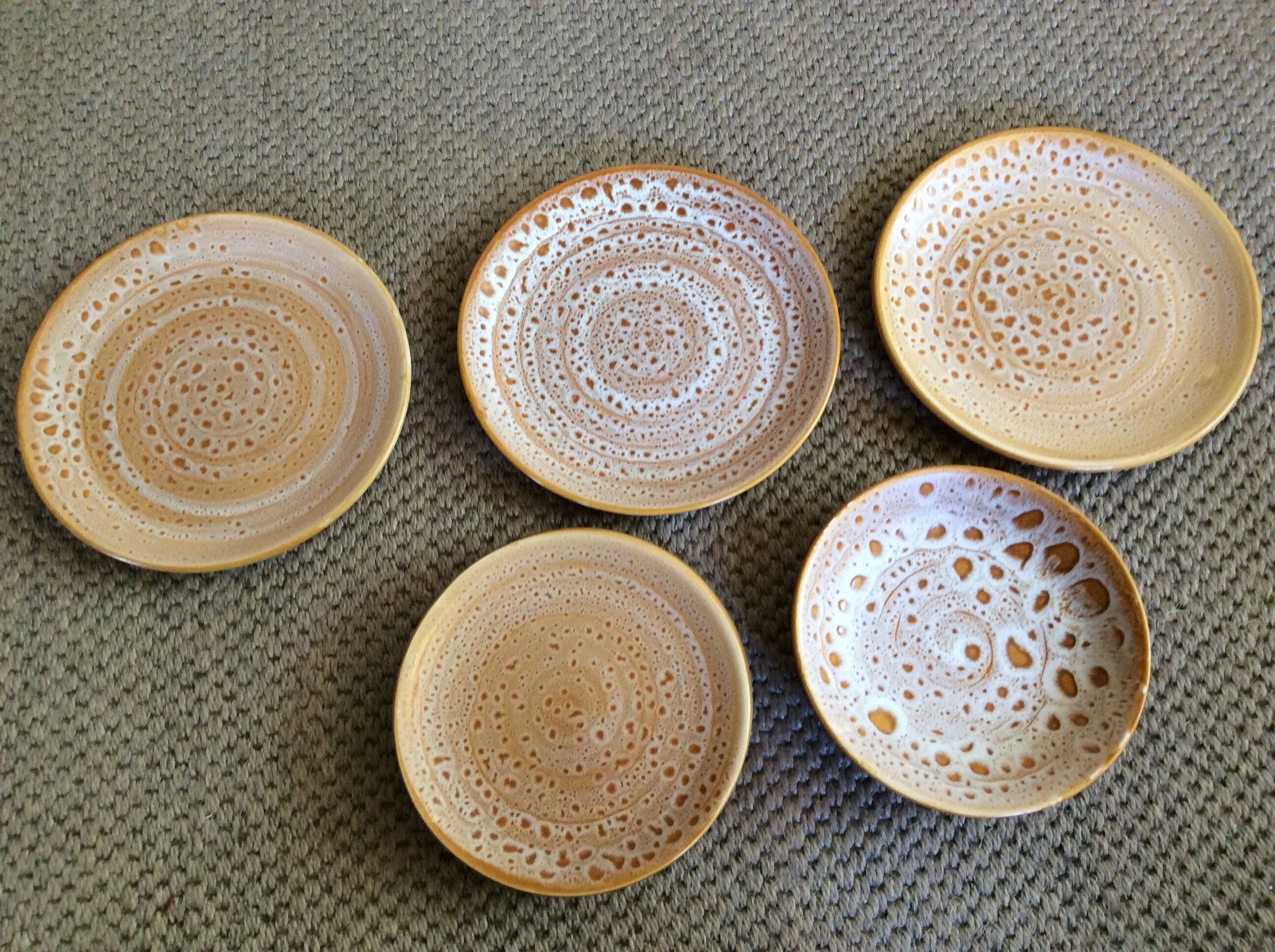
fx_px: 1177
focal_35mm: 32
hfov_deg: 56.9
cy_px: 476
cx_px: 638
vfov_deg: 44.1
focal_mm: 3.3
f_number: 2.4
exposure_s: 1/25
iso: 125
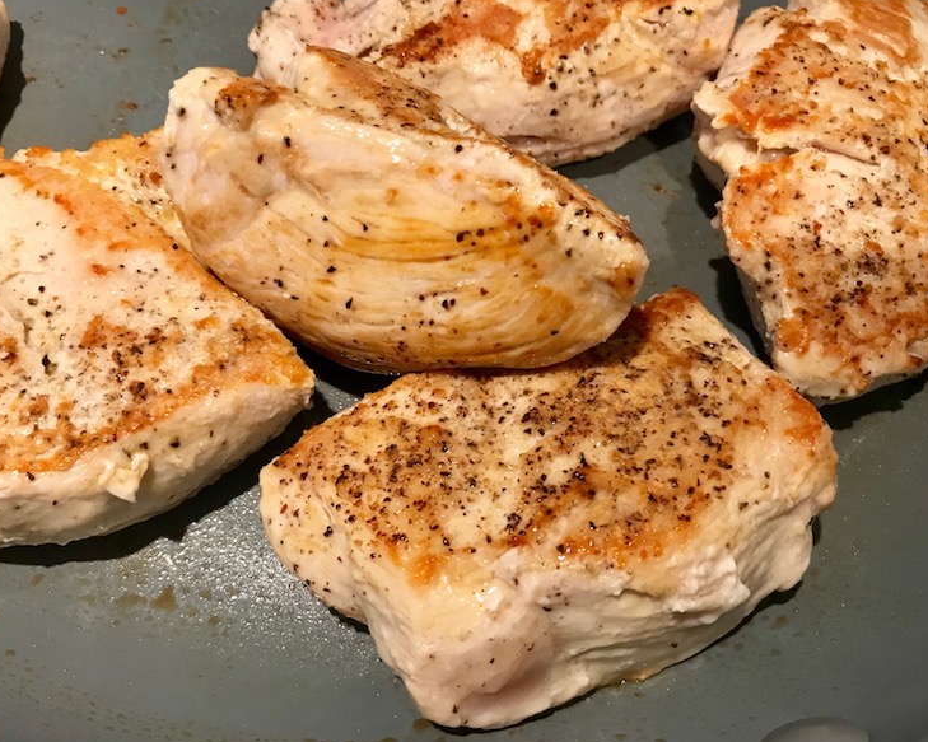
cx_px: 433
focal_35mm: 30
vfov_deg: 48.5
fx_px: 824
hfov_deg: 58.7
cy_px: 368
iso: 32
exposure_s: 1/24
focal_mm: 3.99
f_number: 1.8
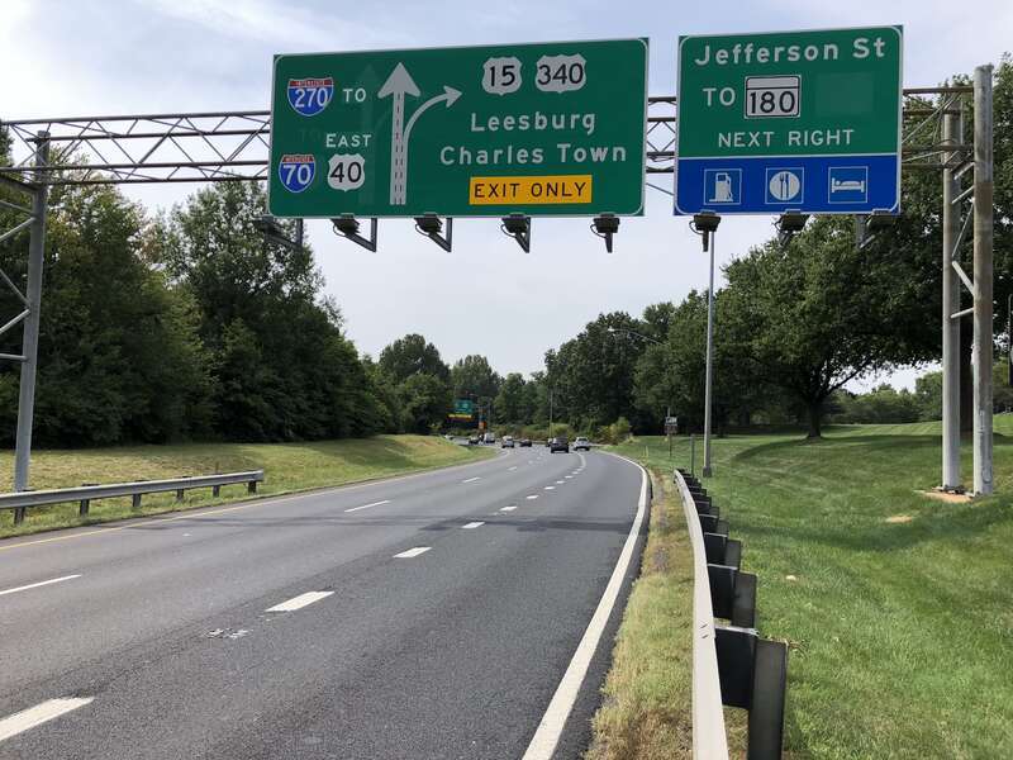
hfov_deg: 63.4
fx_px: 819
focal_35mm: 28
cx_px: 506
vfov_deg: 49.7
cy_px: 380
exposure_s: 1/1946
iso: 20
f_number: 1.8
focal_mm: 4
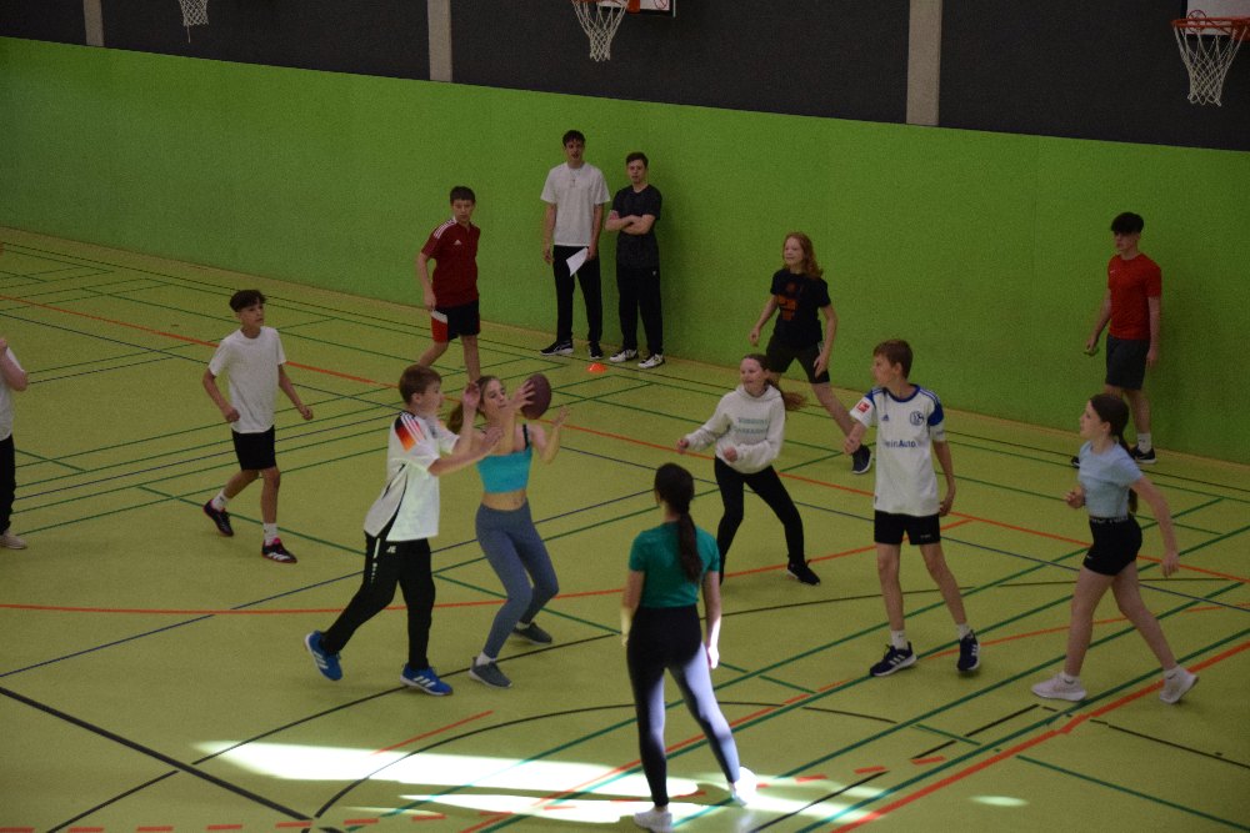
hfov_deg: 29.9
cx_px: 625
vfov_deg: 20.2
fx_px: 2344
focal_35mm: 68
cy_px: 416
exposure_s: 1/500
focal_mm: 45
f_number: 3.5
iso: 2000
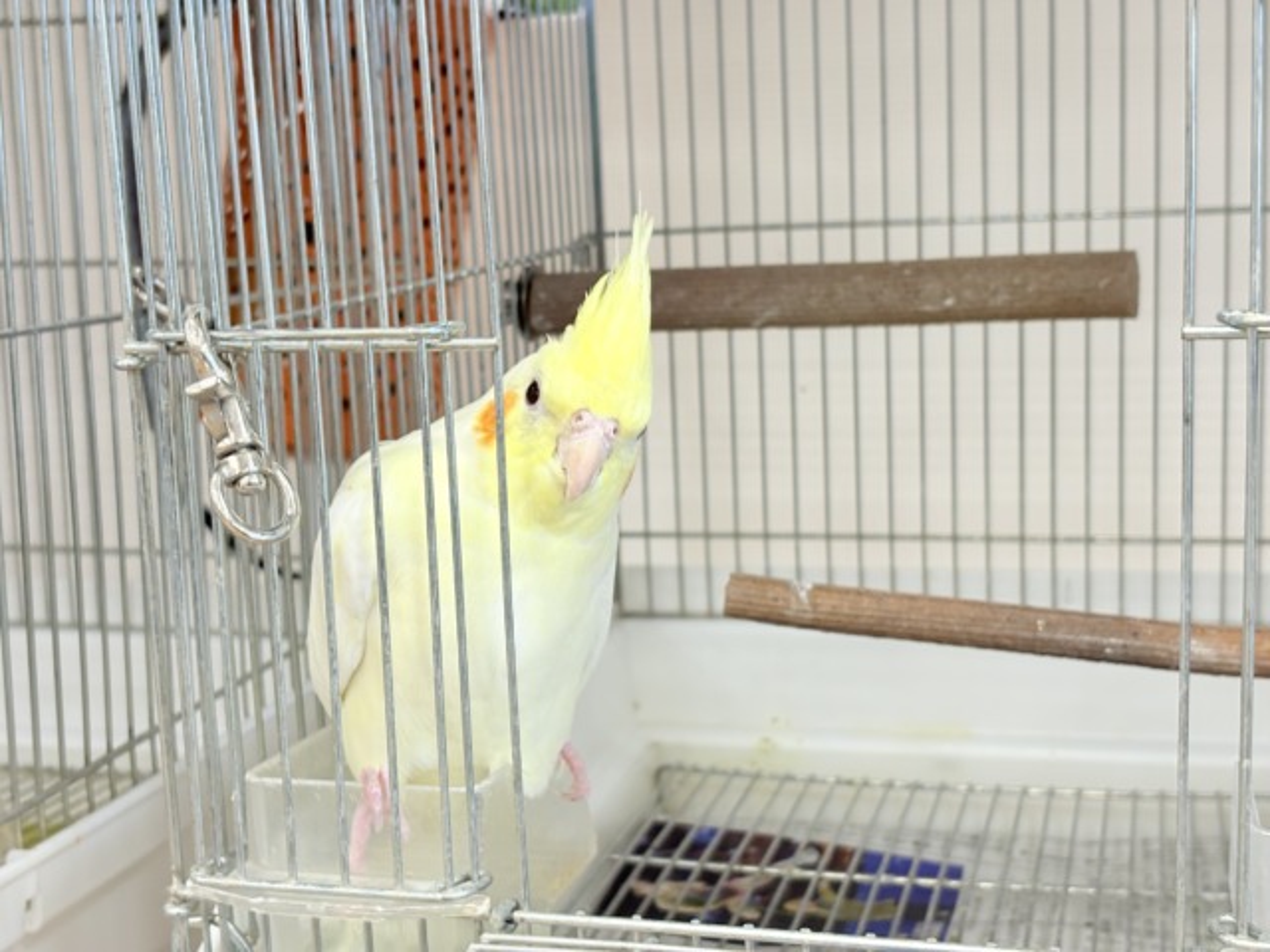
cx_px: 635
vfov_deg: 28.0
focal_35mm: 52
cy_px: 476
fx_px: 1908
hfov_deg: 36.8
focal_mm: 5.96
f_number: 1.6
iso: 80
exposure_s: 1/50
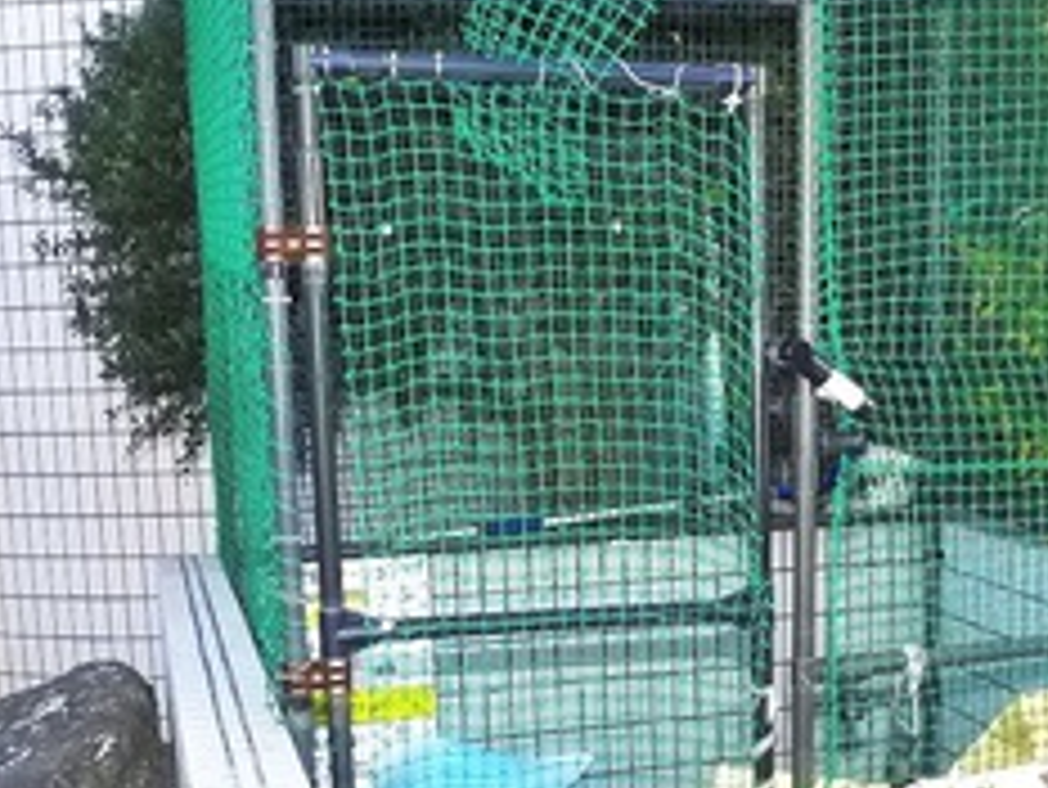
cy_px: 651
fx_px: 2181
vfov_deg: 20.2
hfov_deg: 26.7
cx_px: 769
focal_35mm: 72
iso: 400
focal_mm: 5.1
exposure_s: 1/100
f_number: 2.5
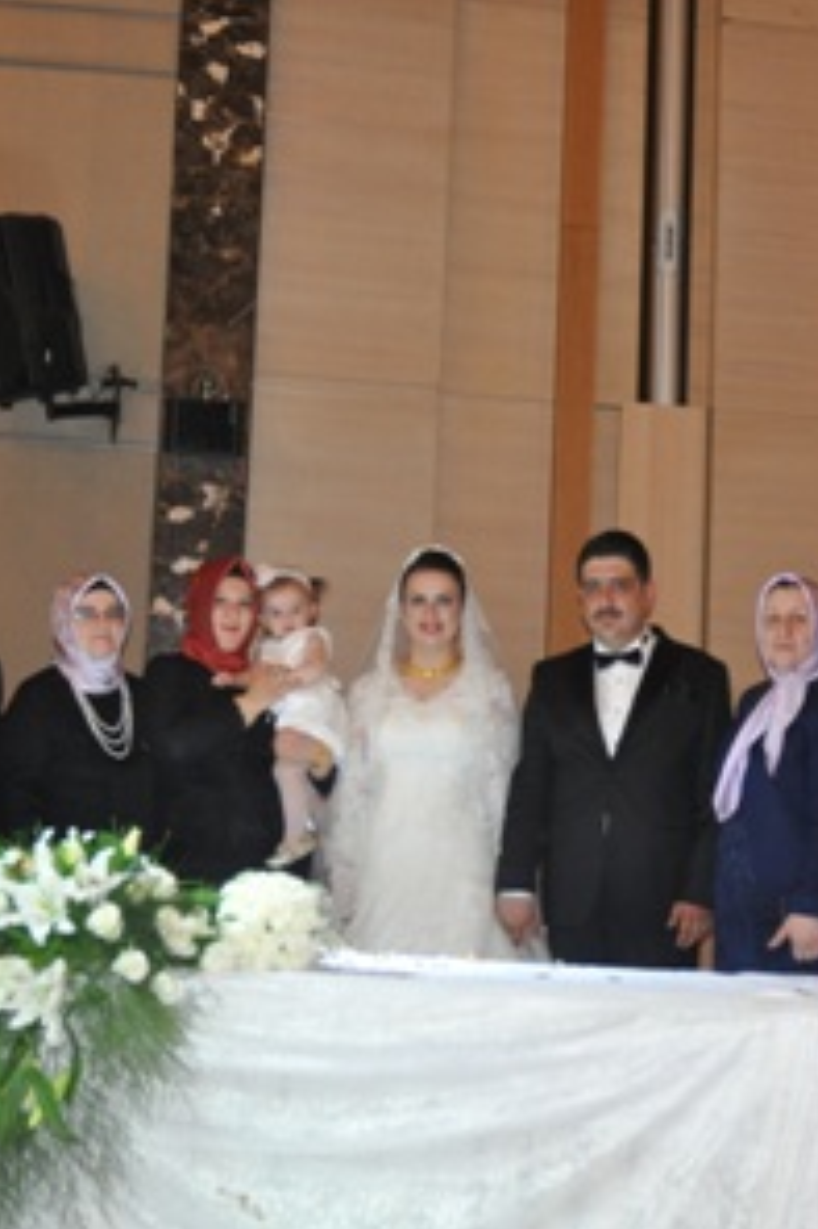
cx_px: 523
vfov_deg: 35.2
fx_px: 1937
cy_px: 614
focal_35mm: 57
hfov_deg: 23.8
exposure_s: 1/60
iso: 800
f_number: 3.8
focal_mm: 25
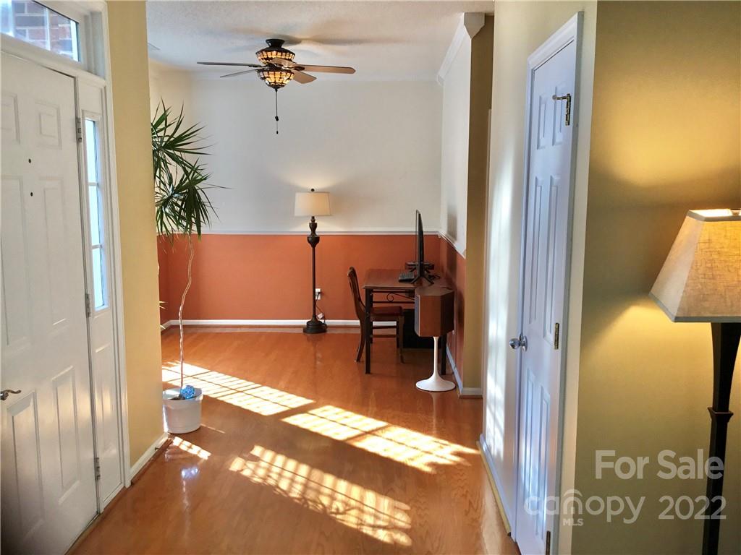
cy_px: 278
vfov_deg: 45.4
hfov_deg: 58.4
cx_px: 370
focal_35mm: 31
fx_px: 664
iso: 32
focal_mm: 3.3
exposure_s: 1/60
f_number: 2.4
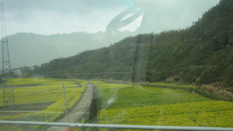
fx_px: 216
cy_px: 74
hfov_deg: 56.6
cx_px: 116
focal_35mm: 35
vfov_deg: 33.7
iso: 160
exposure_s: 1/90
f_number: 4.8
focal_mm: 22
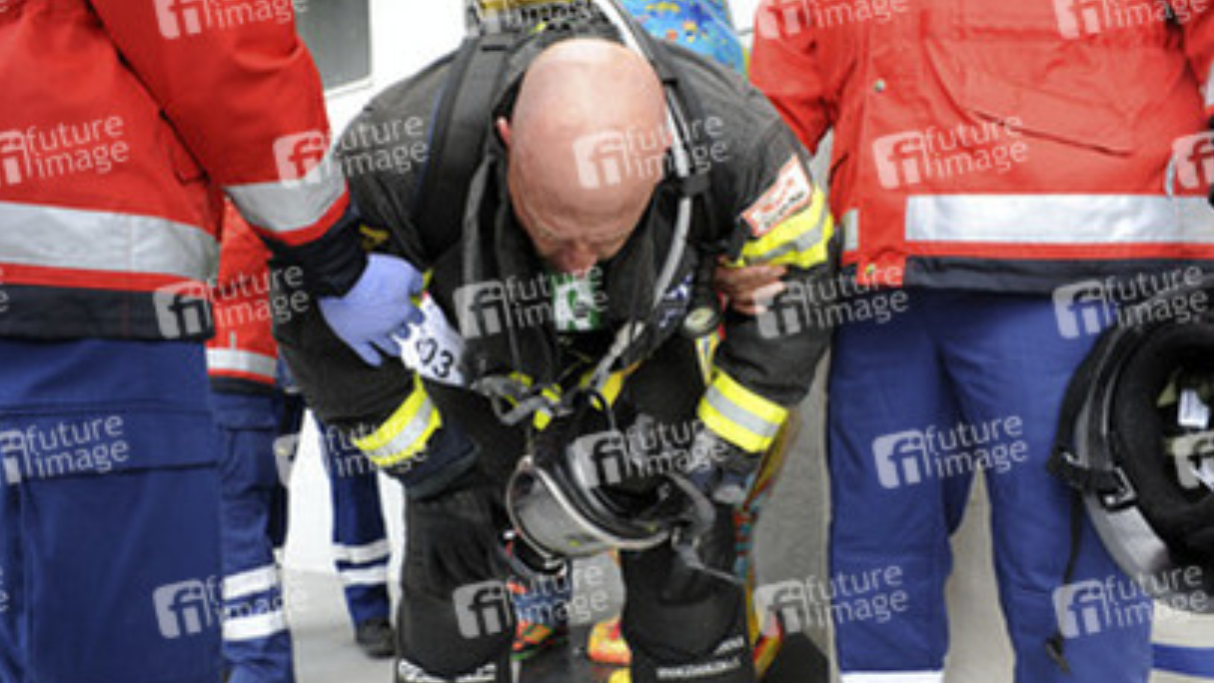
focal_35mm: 28
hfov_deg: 67.8
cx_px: 571
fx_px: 902
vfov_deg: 41.5
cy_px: 377
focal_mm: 24
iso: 800
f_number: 6.3
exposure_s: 1/125
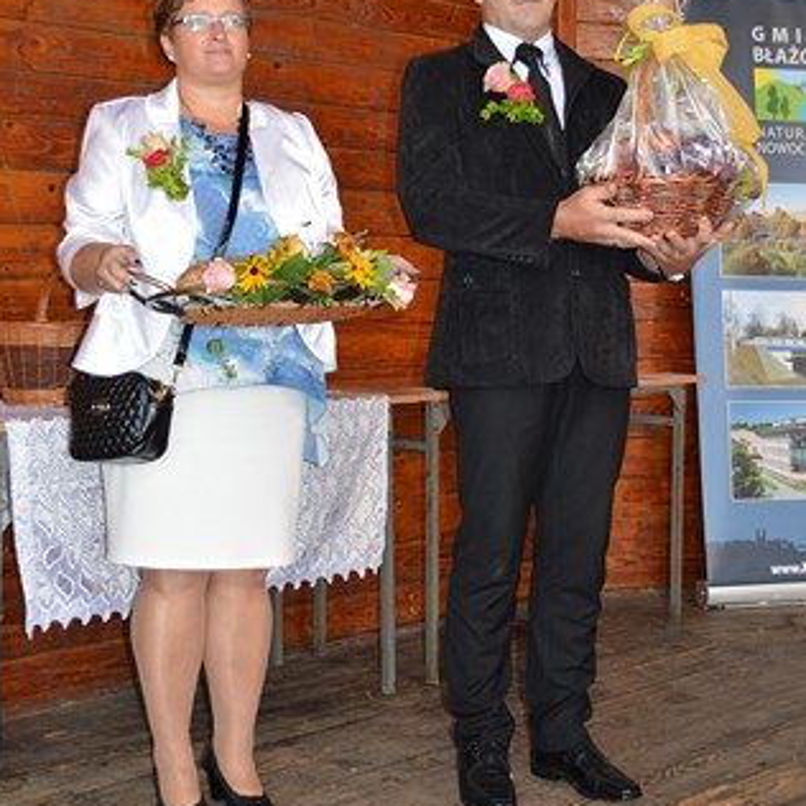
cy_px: 291
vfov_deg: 27.6
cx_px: 402
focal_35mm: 62
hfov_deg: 27.7
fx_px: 1633
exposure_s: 1/60
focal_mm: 32
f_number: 4.5
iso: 1100
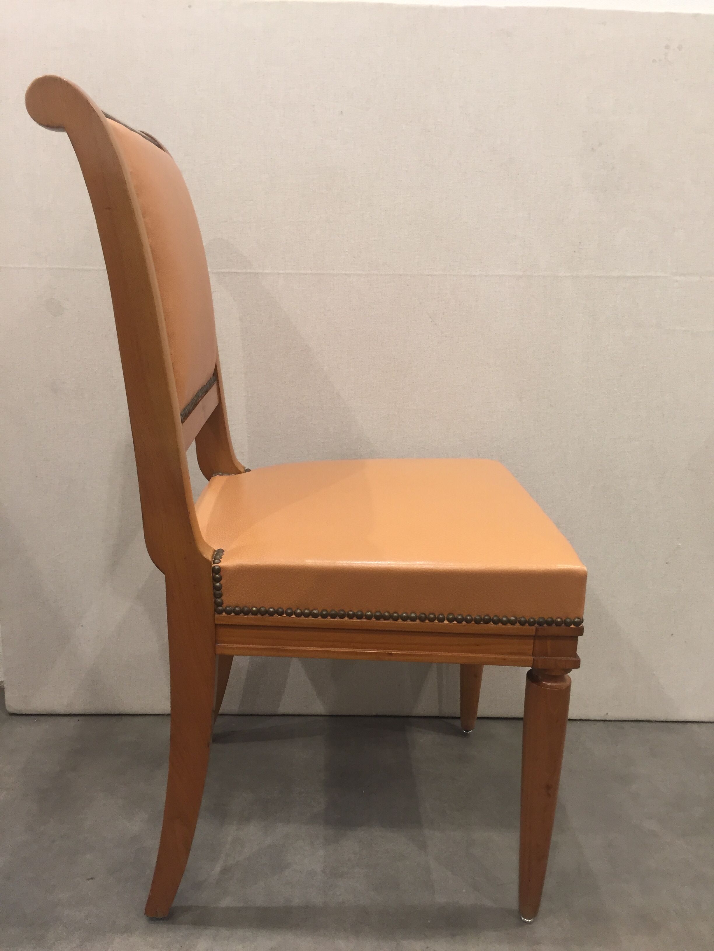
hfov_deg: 48.2
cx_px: 357
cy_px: 476
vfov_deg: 61.7
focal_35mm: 29
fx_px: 798
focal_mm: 4.15
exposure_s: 1/33
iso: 125
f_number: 2.2
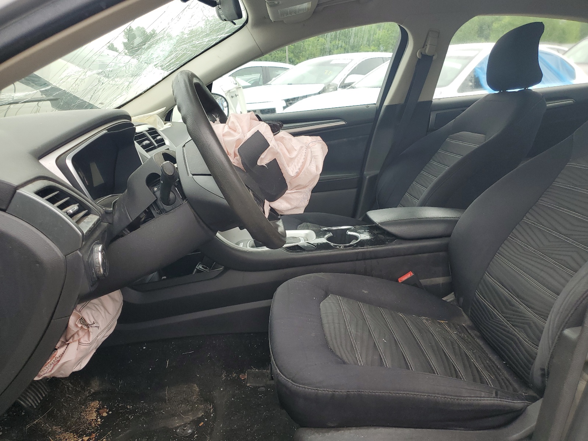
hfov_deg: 67.3
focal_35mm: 26
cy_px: 220
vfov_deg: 53.1
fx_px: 442
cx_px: 294
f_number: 1.5
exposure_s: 1/147
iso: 50
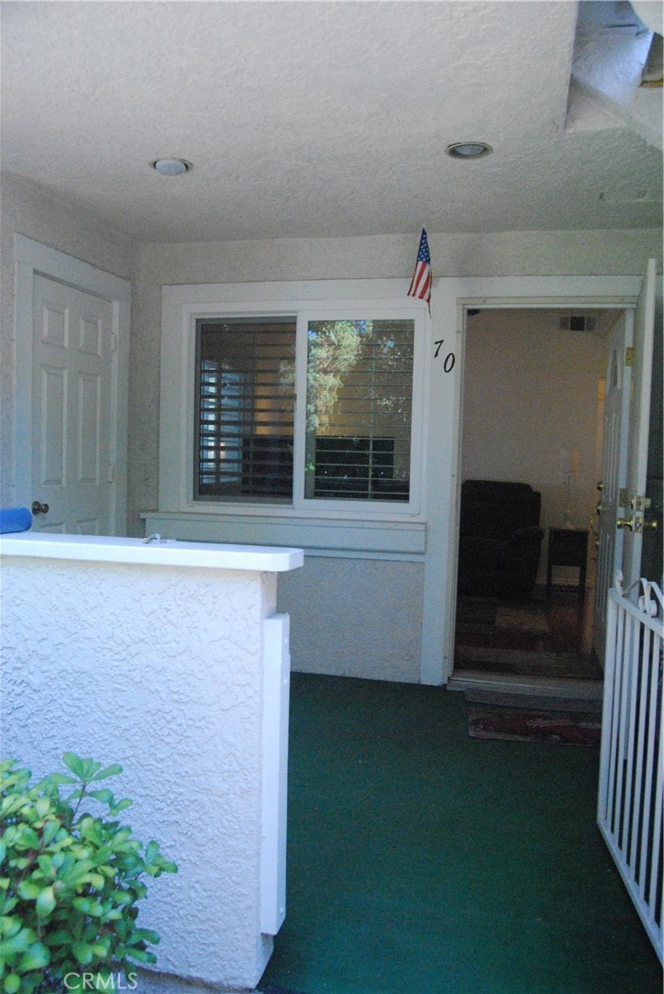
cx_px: 332
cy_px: 497
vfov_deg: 67.3
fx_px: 746
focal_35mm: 27
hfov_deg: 48.0
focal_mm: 18
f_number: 5.6
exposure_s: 1/125
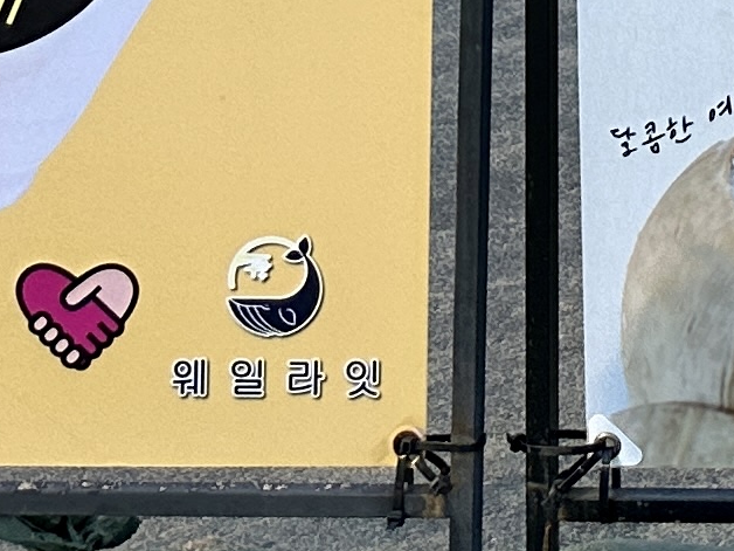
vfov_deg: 8.2
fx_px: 3265
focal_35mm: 154
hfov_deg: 10.5
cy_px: -1083
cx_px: 1899
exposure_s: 1/541
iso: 80
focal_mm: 6.86
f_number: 1.78
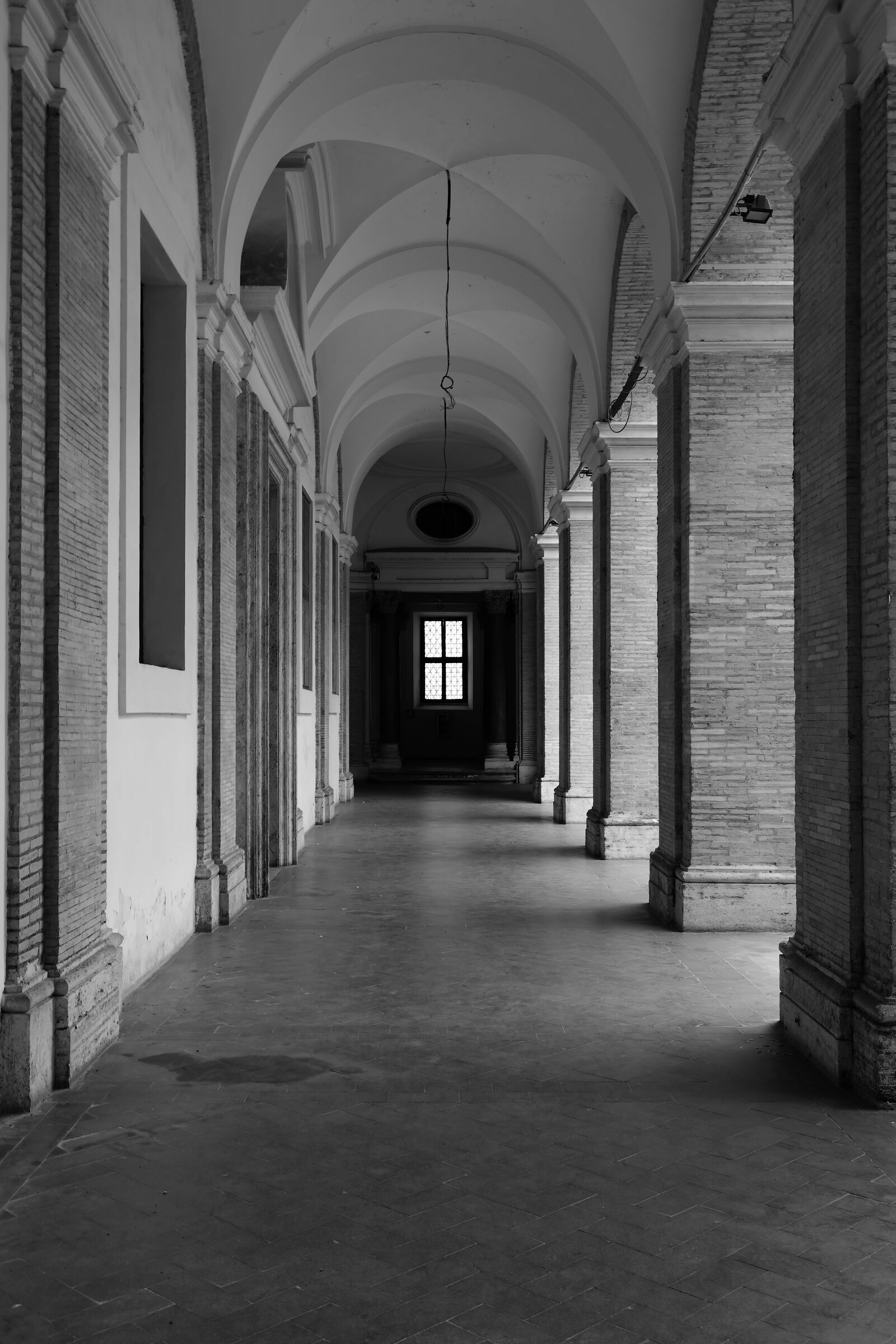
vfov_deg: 57.2
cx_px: 448
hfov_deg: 40.0
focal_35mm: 33
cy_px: 672
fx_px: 1232
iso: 200
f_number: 7.1
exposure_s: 1/13
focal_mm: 22.3
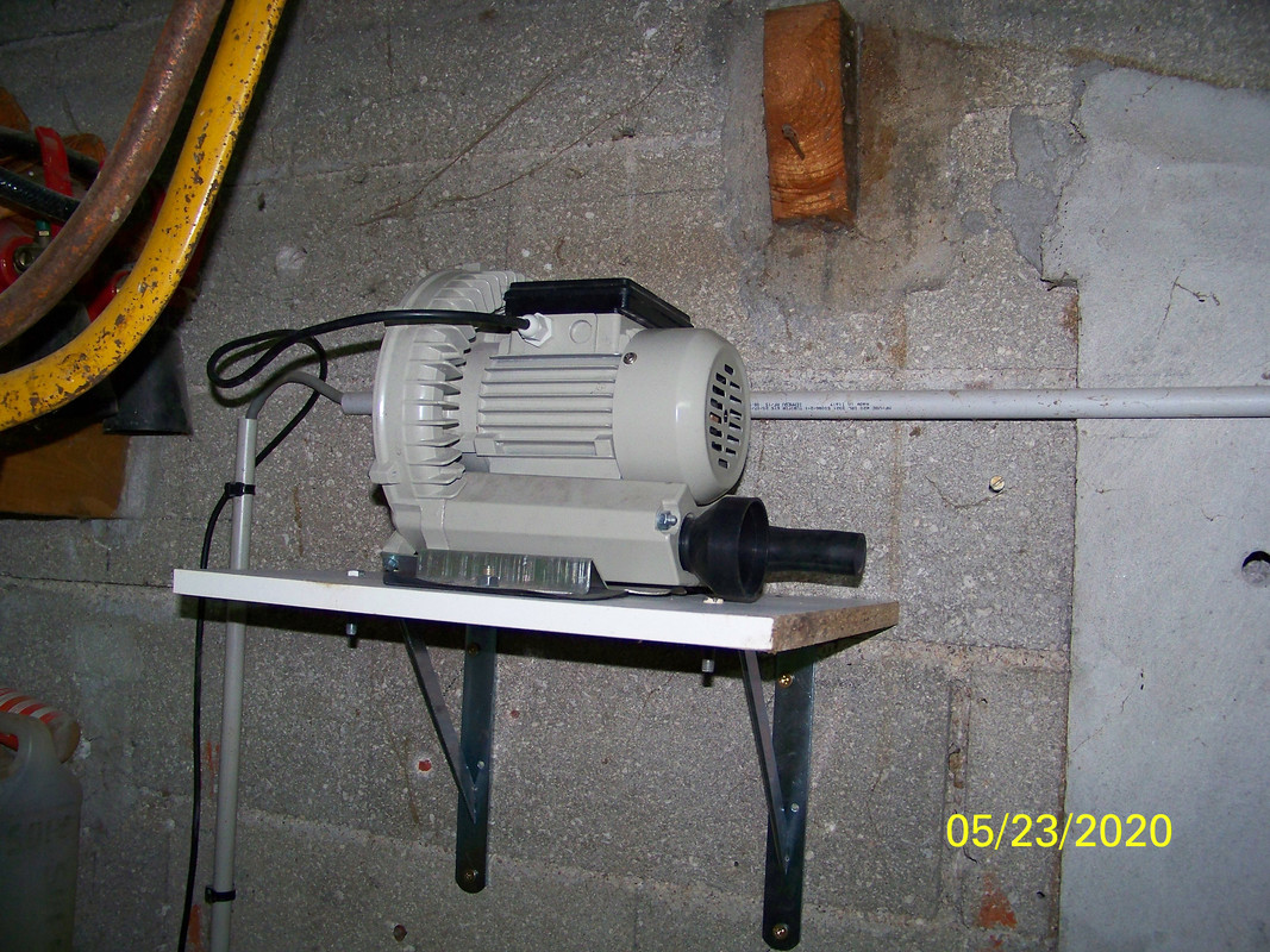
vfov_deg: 42.9
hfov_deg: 55.4
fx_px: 1211
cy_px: 476
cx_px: 635
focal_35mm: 33
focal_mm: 5.85
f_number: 2.8
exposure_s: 1/30
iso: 200
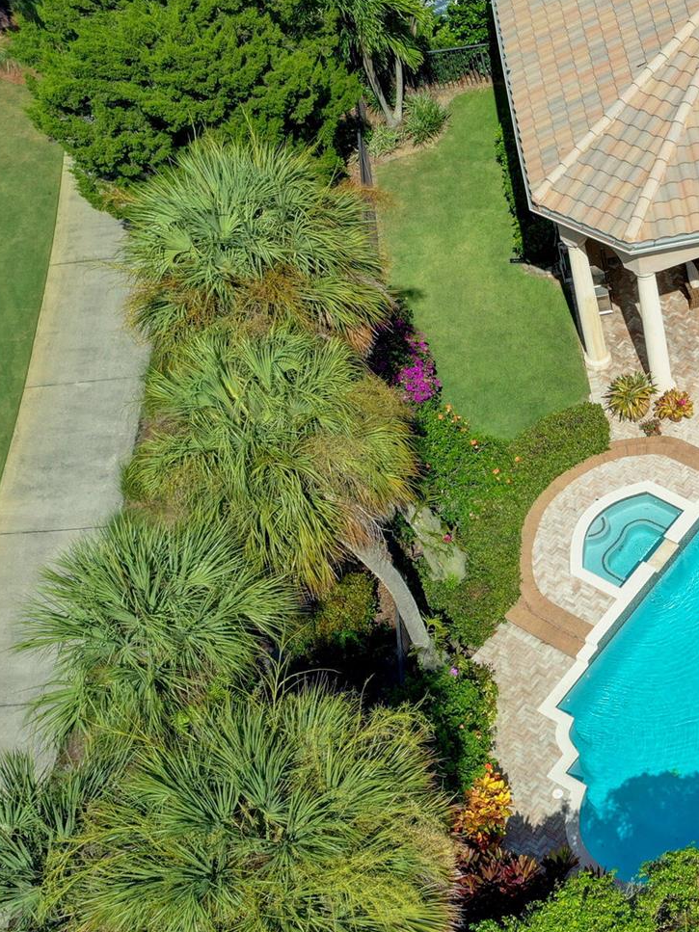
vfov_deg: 33.7
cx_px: 809
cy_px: 402
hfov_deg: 23.7
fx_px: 1535
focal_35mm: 57
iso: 100
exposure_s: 1/500
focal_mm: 10.3
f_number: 6.3
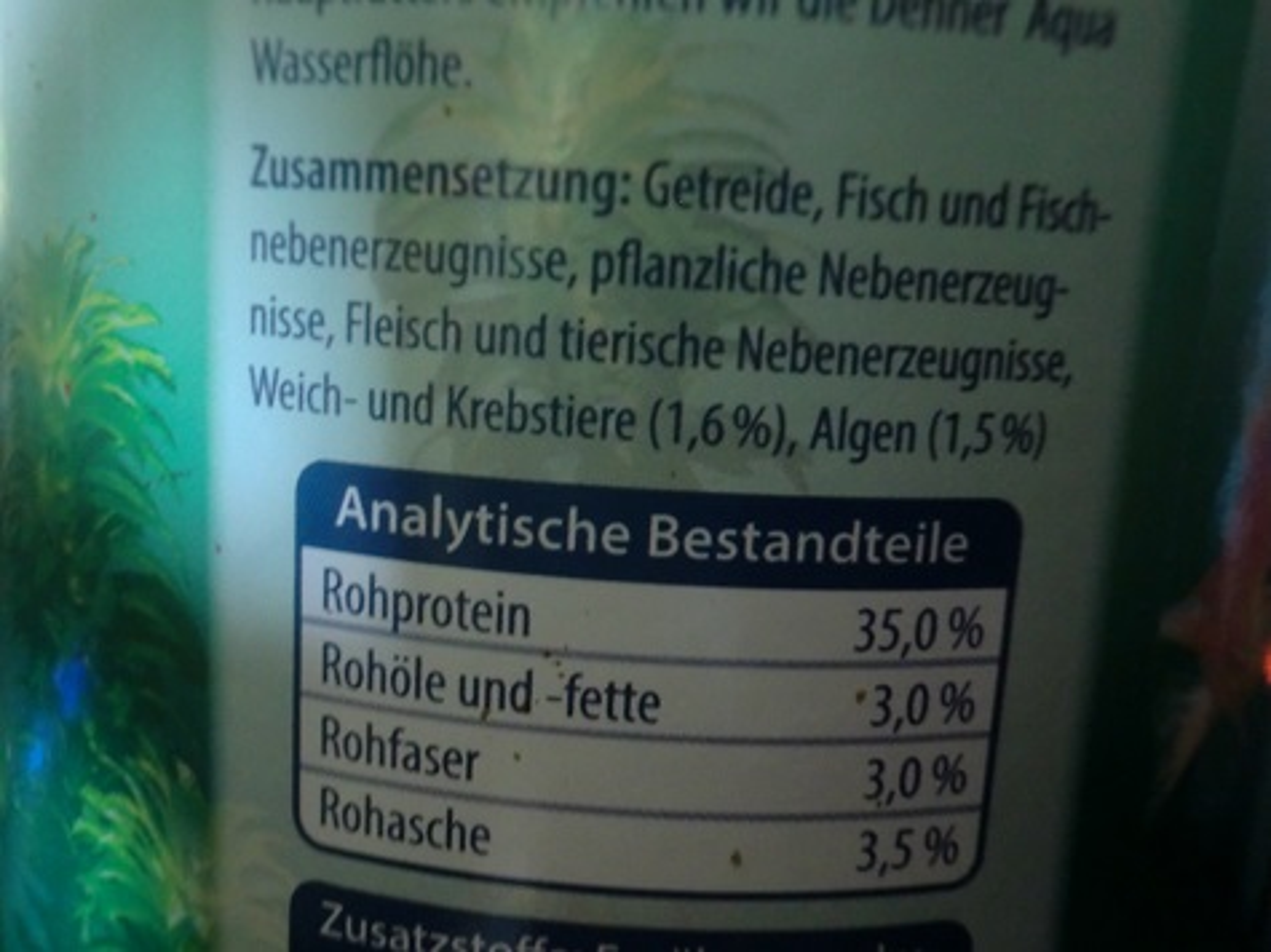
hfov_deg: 58.4
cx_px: 636
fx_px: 1138
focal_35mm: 31
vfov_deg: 45.4
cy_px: 476
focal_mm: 5.58
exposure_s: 1/6
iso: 400
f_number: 2.8
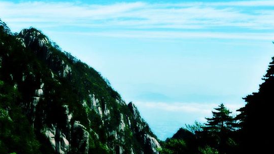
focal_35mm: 59
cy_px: 50
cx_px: 111
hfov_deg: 35.3
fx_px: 429
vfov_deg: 20.3
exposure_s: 1/640
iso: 100
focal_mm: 34
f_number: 8
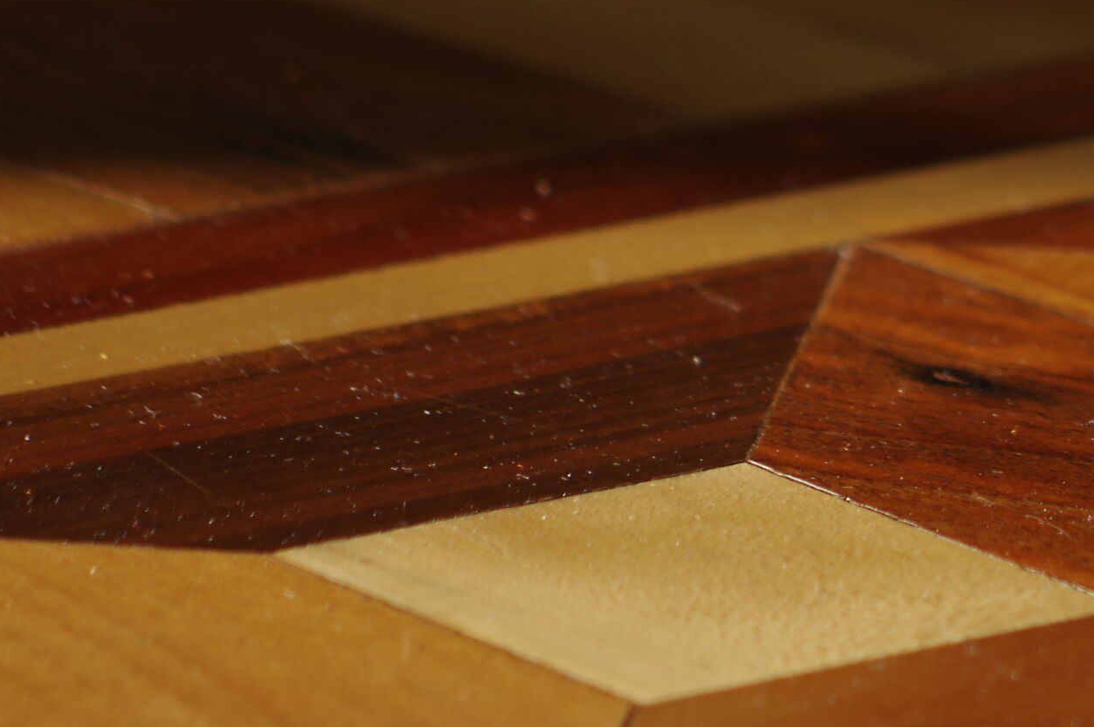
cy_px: 249
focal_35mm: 856
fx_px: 25989
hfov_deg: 2.4
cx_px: 1001
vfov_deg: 1.6
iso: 400
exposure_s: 1/160
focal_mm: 300
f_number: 5.8
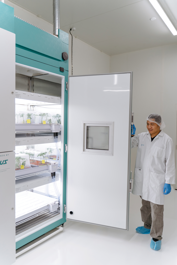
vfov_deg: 65.5
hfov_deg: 46.4
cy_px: 132
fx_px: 206
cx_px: 88
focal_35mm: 28
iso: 320
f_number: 2.8
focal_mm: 28
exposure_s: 1/320
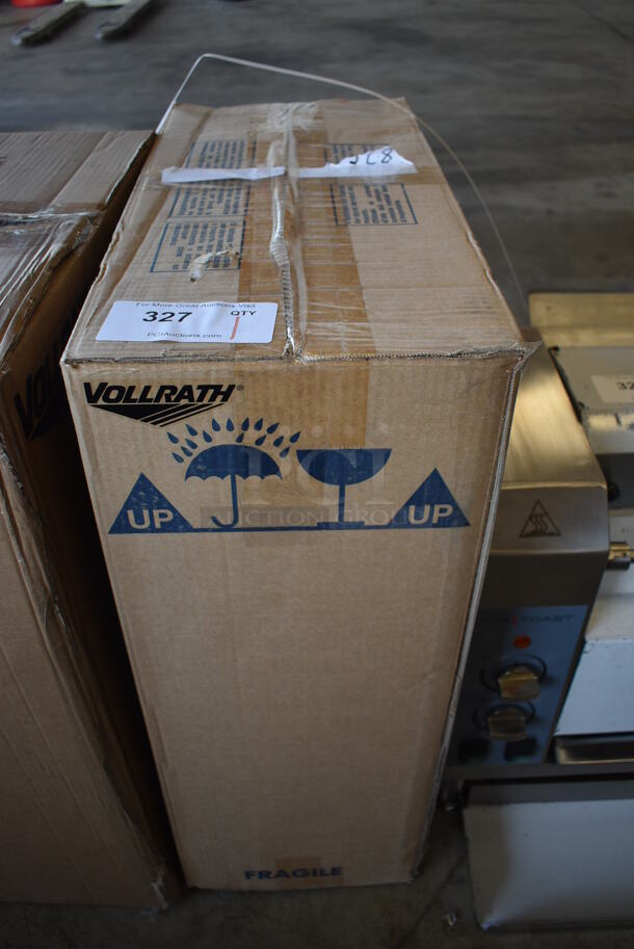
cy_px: 474
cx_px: 317
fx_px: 791
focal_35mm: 30
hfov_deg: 43.7
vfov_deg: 61.9
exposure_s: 1/250
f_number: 3.5
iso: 500
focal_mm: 20
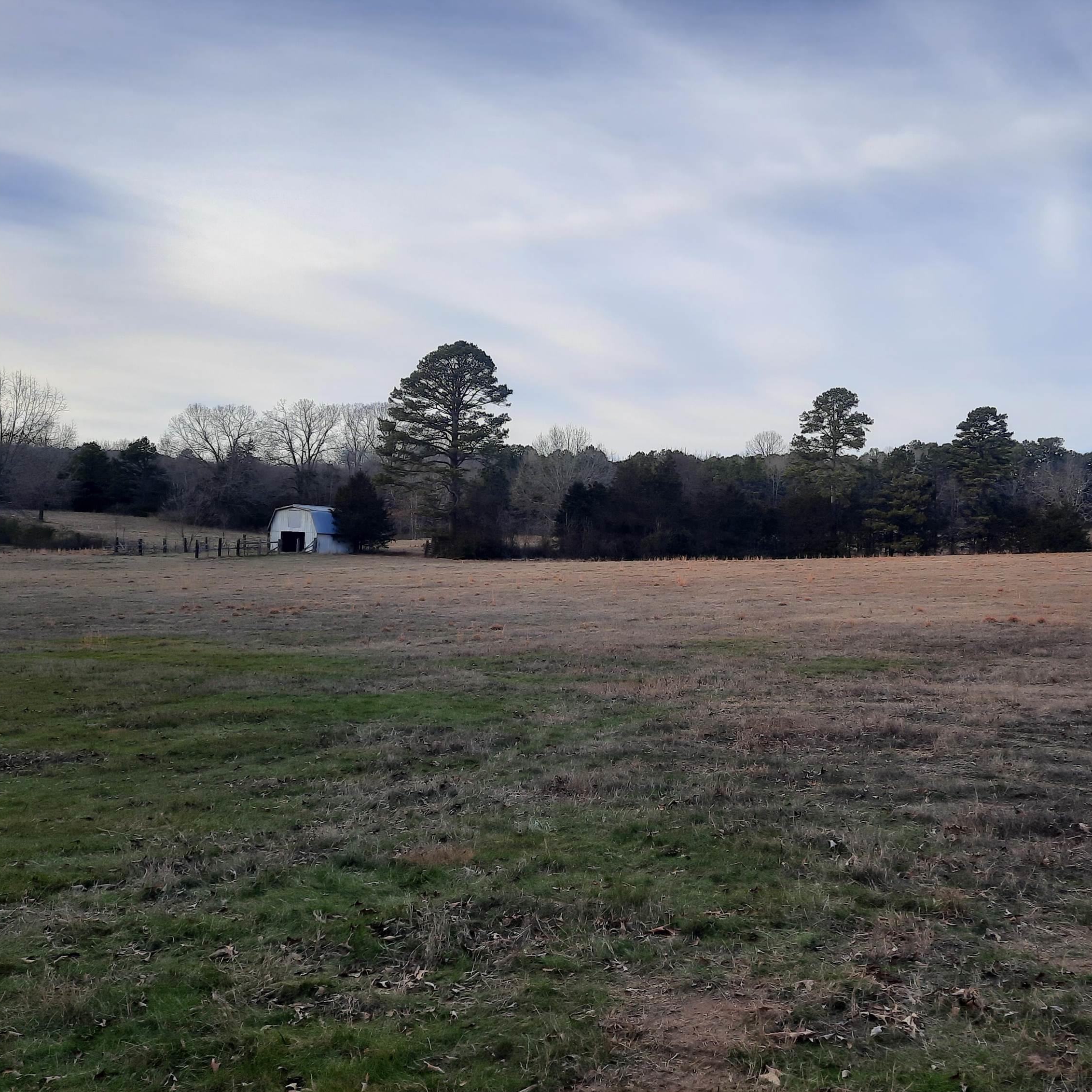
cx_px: 712
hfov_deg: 53.2
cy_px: 548
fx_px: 1071
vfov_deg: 54.0
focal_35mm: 30
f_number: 2
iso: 32
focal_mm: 4.6
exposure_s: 1/378
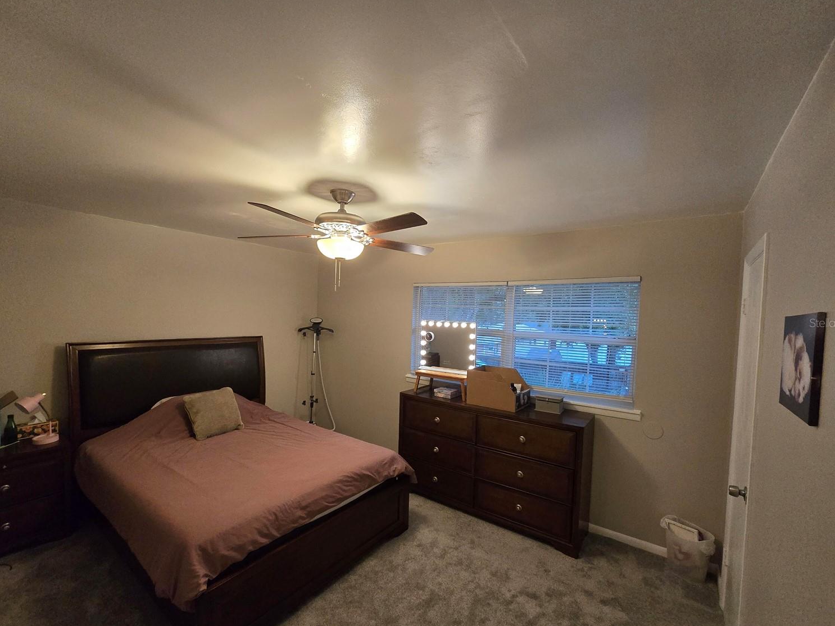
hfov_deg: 102.1
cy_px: 323
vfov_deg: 85.6
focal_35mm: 14
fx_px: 338
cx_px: 413
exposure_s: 1/56
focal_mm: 2.2
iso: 640
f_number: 2.2
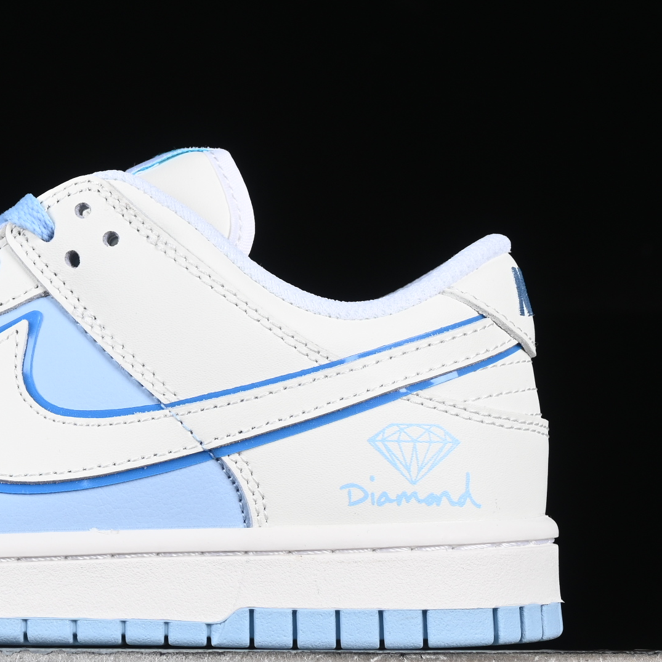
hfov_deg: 10.5
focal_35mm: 165
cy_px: 299
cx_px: 7
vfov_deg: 10.6
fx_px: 3570
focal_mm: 50
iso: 160
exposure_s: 1/80
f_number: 8
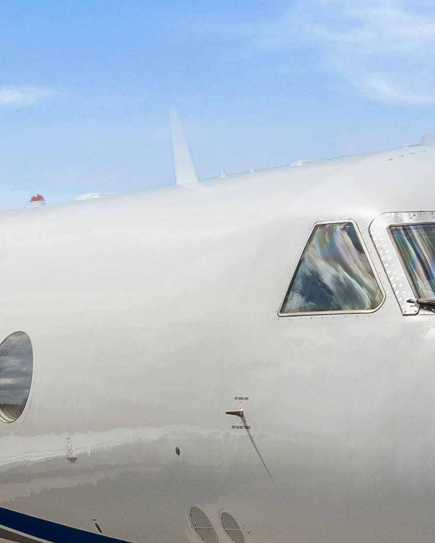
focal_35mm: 222
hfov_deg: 6.8
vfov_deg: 8.7
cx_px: -256
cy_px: 224
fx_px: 3574
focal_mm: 37.7
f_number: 10
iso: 400
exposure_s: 1/800
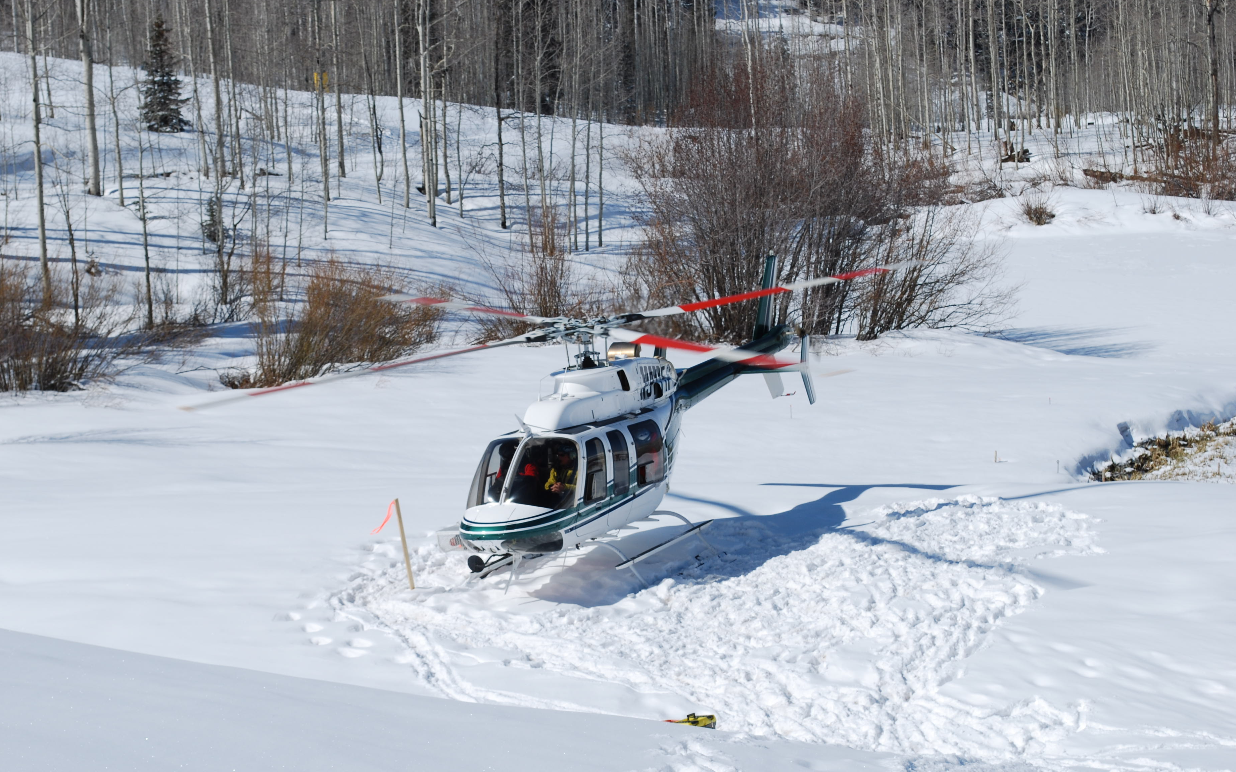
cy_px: 415
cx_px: 601
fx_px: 2982
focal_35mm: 89
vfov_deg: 14.8
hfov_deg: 23.4
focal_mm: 55
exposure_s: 1/400
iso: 100
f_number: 10
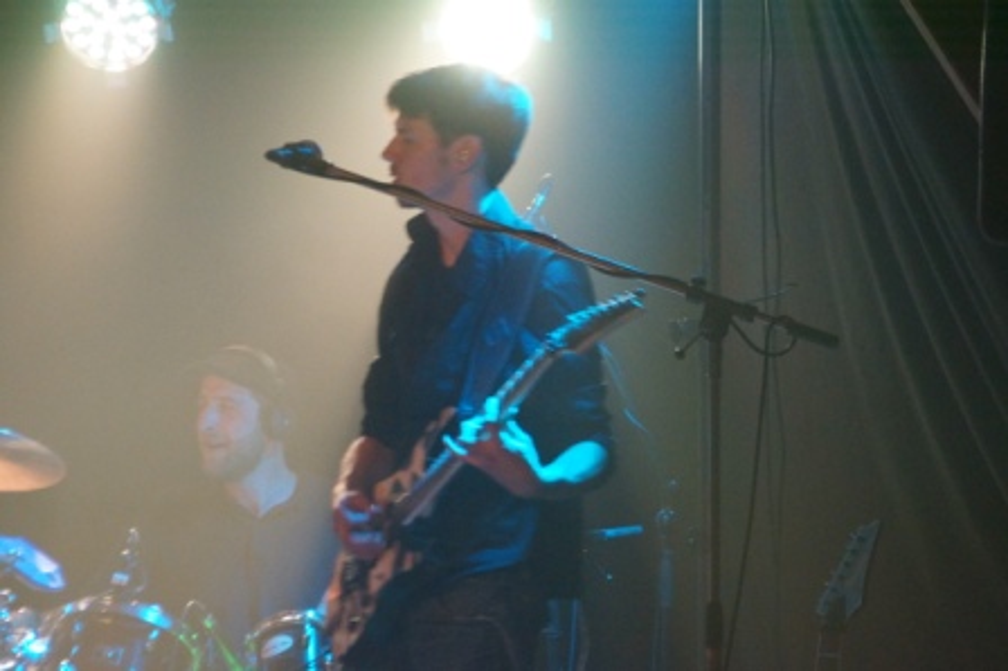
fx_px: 6295
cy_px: 336
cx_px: 504
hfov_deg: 9.2
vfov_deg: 6.1
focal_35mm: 225
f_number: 6.3
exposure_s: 1/60
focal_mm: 150
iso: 3200
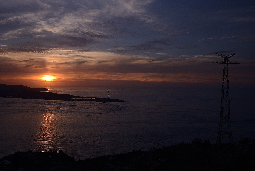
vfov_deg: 41.1
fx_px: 227
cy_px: 86
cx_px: 128
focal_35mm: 32
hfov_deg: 58.7
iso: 100
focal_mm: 32
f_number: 22
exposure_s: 1/15
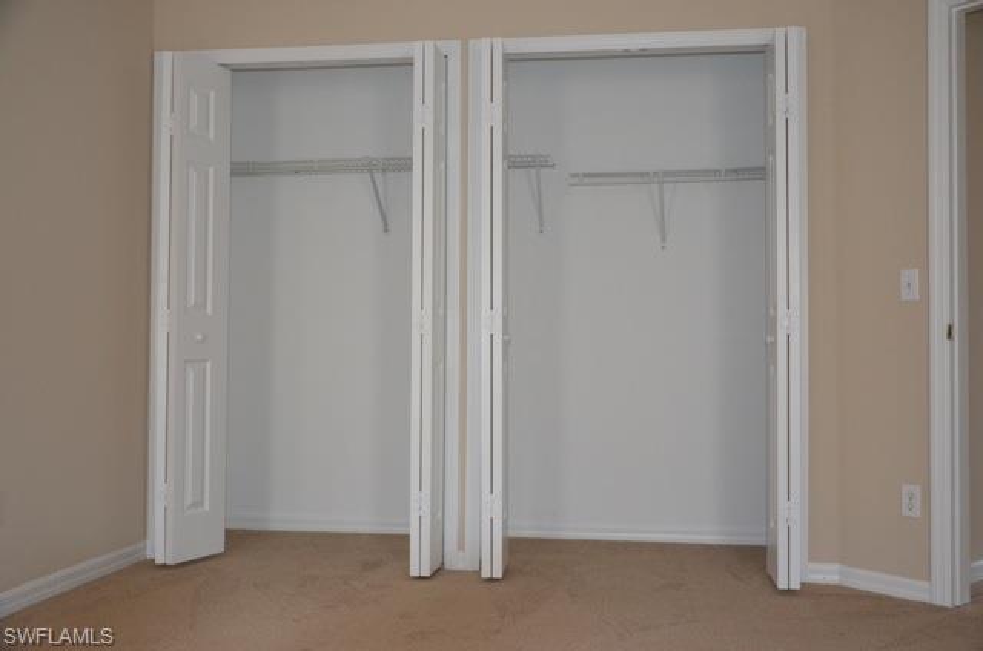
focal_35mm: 36
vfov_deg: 36.7
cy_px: 326
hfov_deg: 53.2
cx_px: 492
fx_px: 981
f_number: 3.8
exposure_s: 1/60
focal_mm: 24
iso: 2000
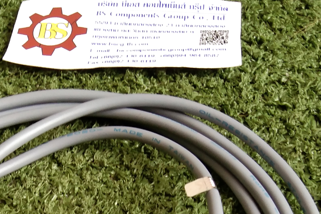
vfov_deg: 15.1
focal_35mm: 81
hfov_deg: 24.7
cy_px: 354
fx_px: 722
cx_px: 68
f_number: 2.2
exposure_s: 1/33
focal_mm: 3.65
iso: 197
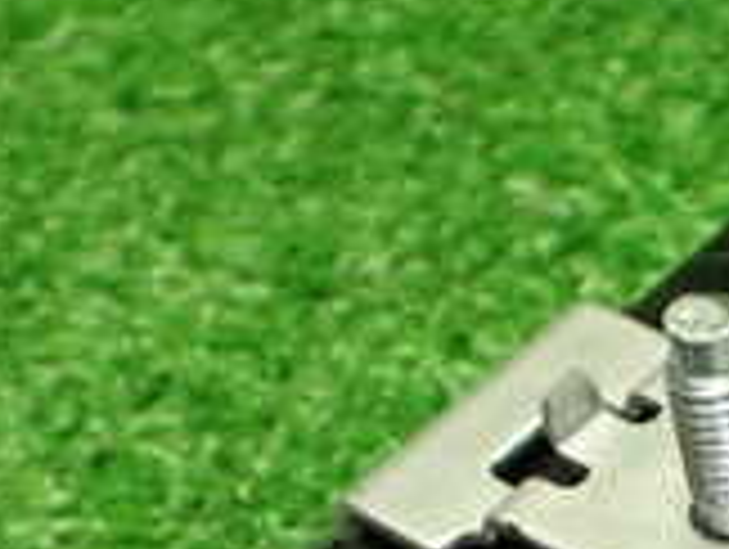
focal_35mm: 111
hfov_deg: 17.1
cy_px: 688
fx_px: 2341
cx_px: 819
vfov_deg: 13.0
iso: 400
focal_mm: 5.4
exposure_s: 1/125
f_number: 2.3
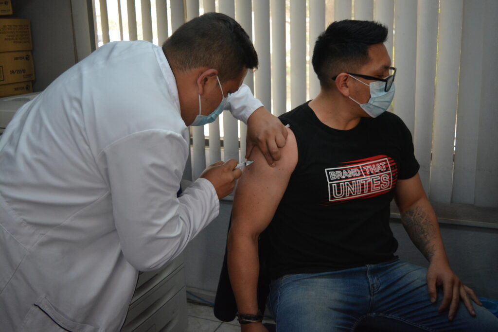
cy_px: 166
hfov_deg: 49.5
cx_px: 249
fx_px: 540
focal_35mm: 39
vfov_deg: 34.2
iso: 1600
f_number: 4
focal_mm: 26
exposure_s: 1/400
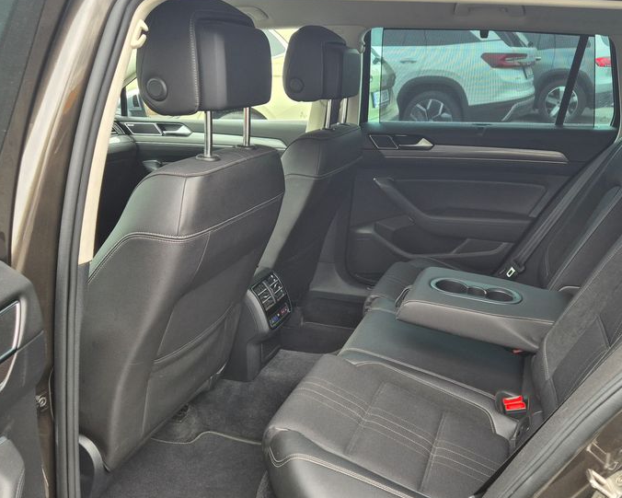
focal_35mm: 34
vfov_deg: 43.3
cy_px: 270
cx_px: 372
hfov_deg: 52.5
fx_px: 626
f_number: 1.8
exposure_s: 1/180
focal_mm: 5.4
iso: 100
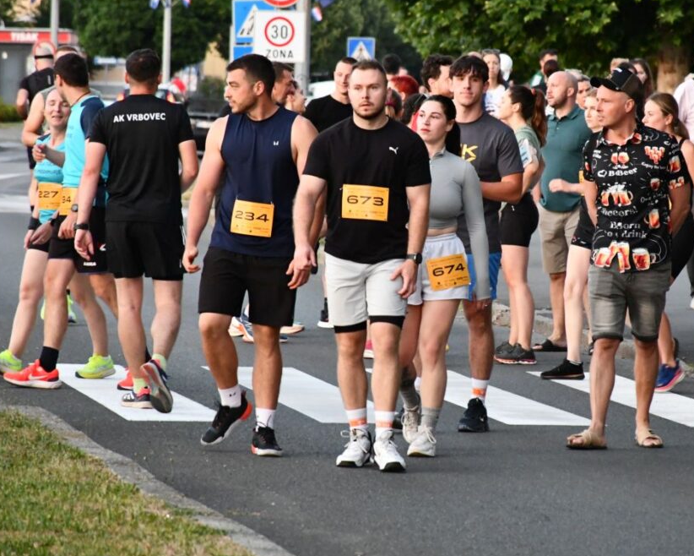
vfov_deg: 5.1
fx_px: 6204
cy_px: 241
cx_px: 454
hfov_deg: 6.4
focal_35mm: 302
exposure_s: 1/125
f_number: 5.6
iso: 3600
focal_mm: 140
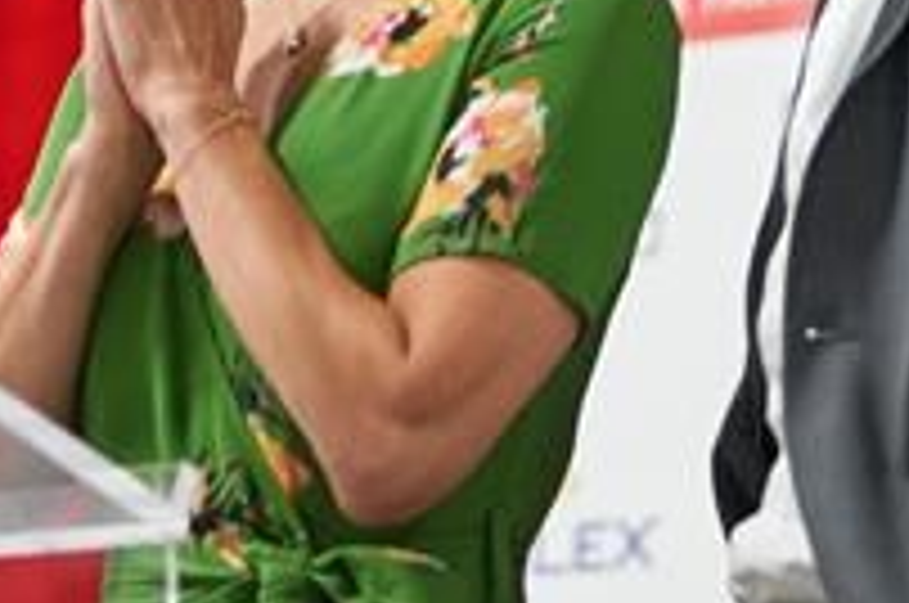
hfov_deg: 4.9
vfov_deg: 3.3
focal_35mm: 419
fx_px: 10563
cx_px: 450
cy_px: -101
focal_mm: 130
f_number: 2.8
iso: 3200
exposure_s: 1/200
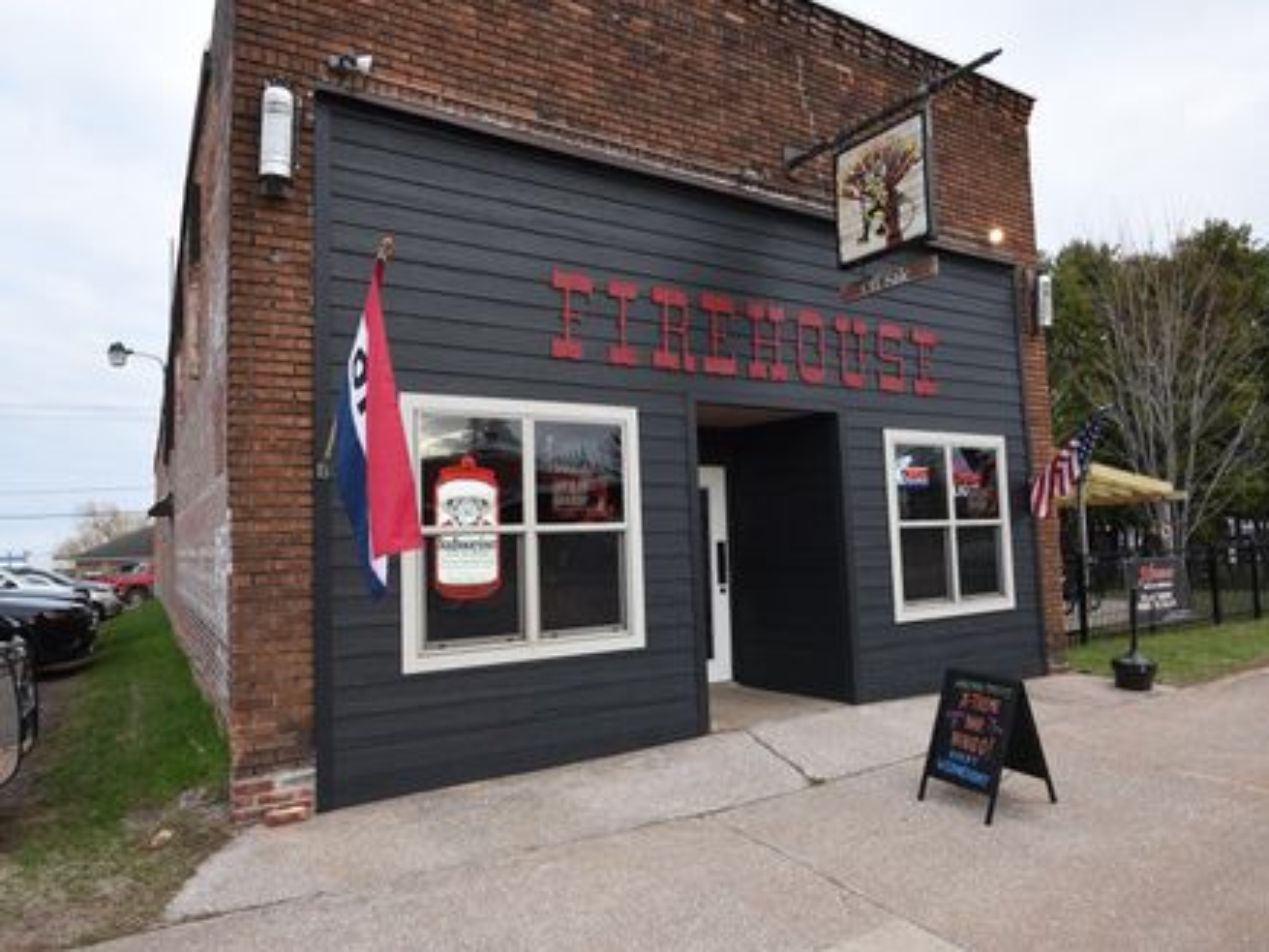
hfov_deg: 76.3
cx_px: 656
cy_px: 470
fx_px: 807
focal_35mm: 22
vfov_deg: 61.1
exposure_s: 1/500
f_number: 5.6
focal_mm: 20
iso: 1250
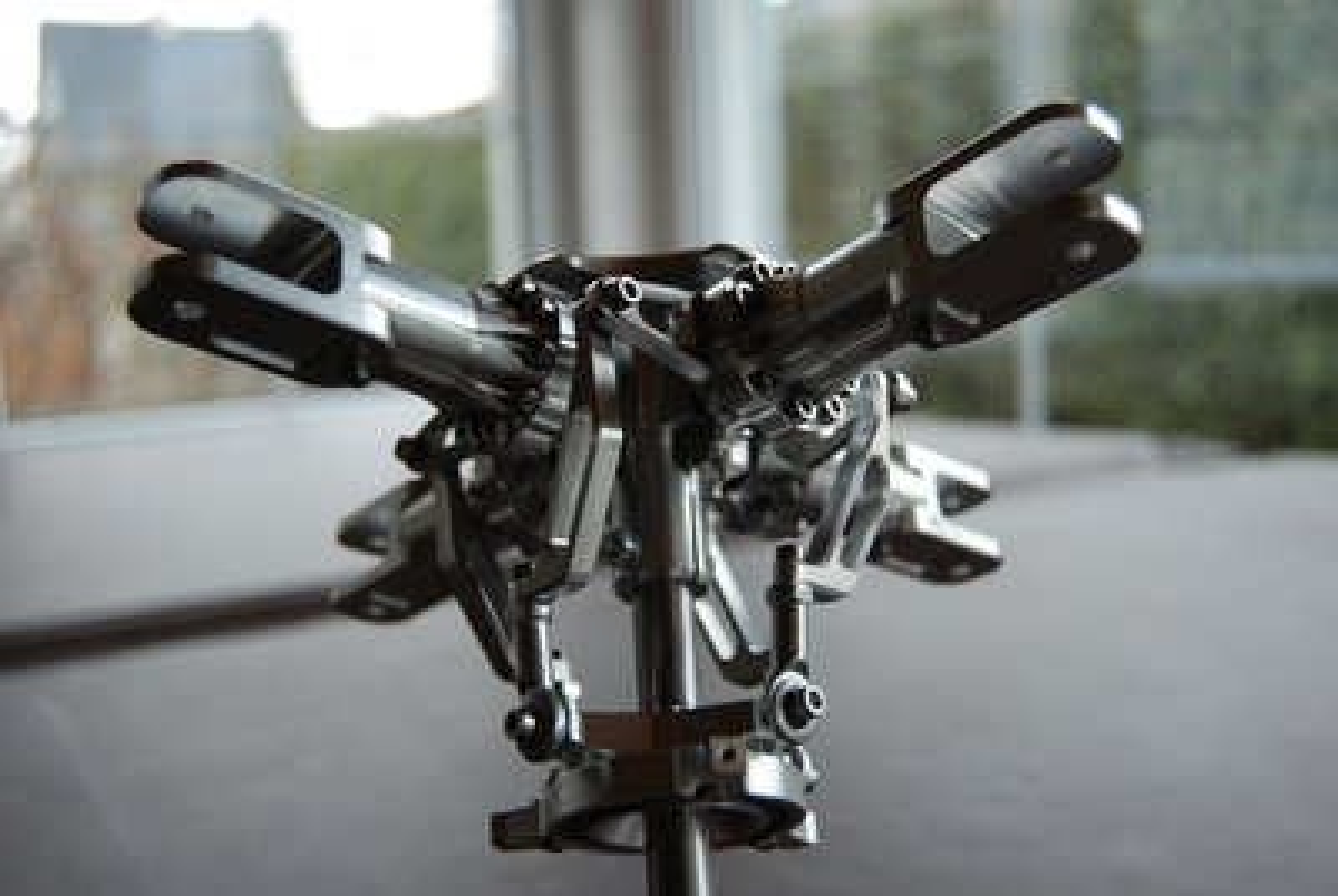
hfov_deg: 46.3
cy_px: 448
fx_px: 1563
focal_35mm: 42
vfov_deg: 32.0
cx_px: 669
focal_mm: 28
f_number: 4.2
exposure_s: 1/60
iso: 320
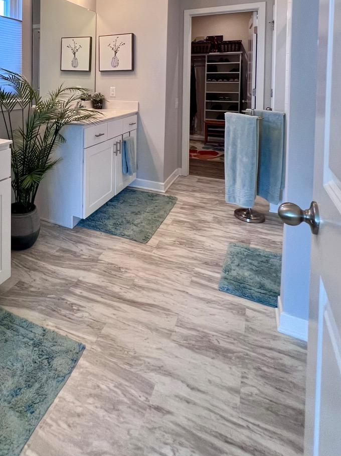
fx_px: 289
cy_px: 92
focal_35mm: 22
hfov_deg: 57.5
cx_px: 80
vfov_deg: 69.2
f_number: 1.8
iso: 160
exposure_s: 1/120
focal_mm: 1.57
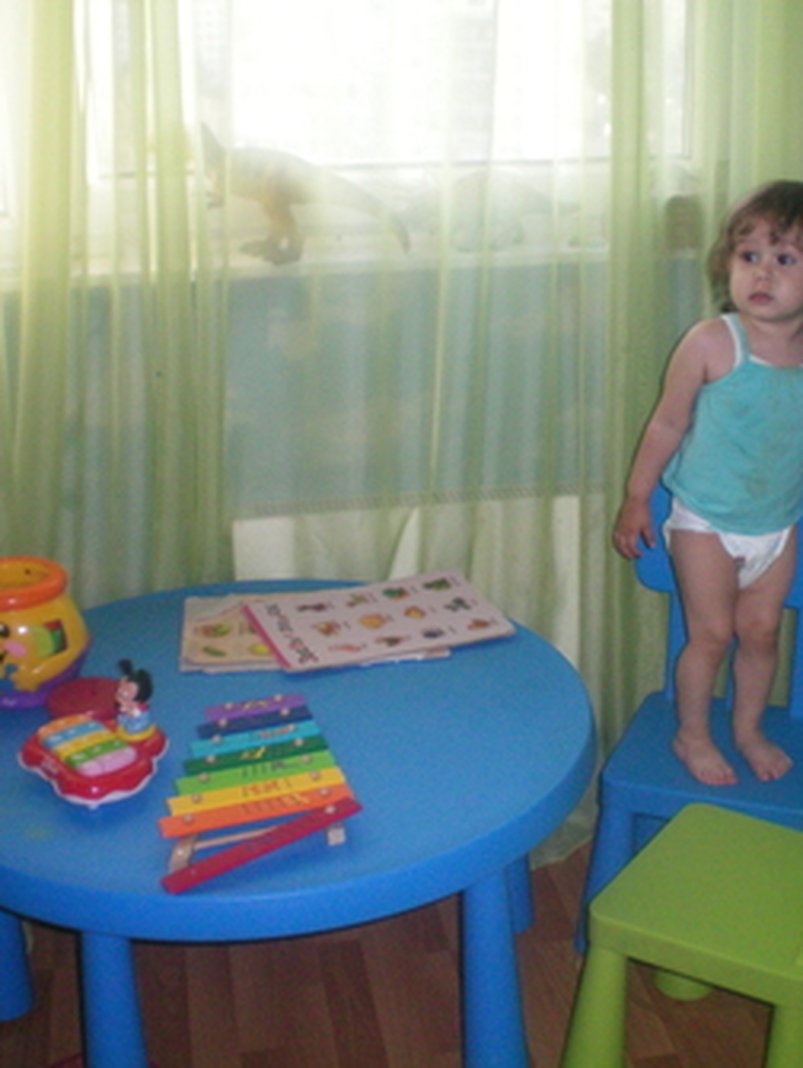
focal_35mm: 51
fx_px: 1574
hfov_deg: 28.4
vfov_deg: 37.5
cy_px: 532
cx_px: 545
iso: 200
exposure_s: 1/60
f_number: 3.1
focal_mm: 6.3
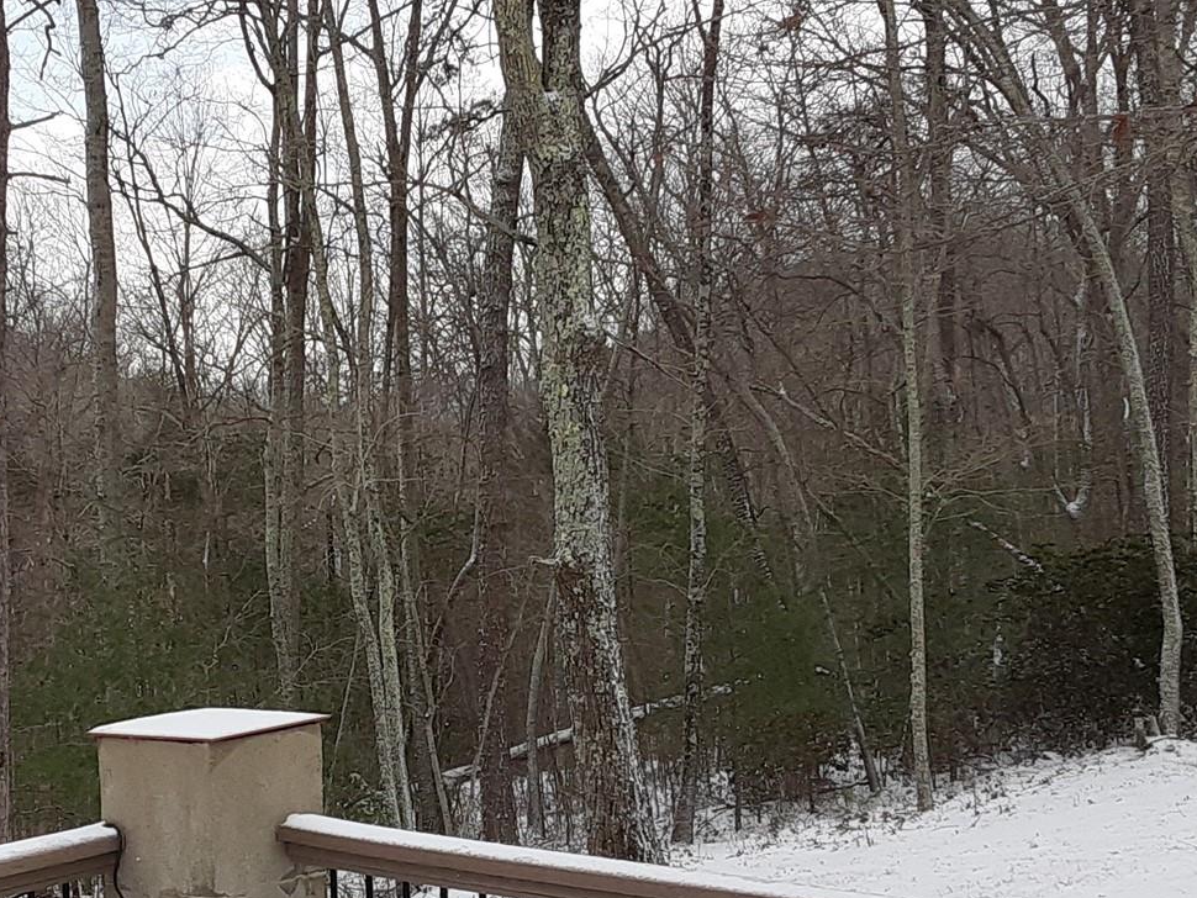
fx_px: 1972
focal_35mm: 57
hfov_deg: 33.2
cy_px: 569
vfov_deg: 25.6
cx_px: 321
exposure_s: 1/824
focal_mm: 2.91
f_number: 1.9
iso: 40
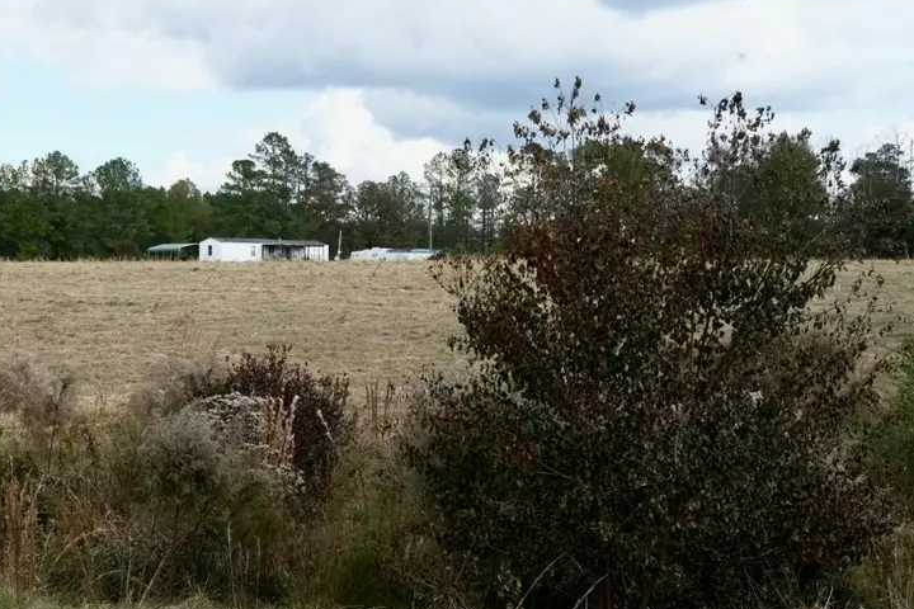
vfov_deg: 24.6
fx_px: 1396
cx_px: 202
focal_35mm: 55
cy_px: 373
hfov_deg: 35.2
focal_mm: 33
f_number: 16
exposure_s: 1/500
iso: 2000
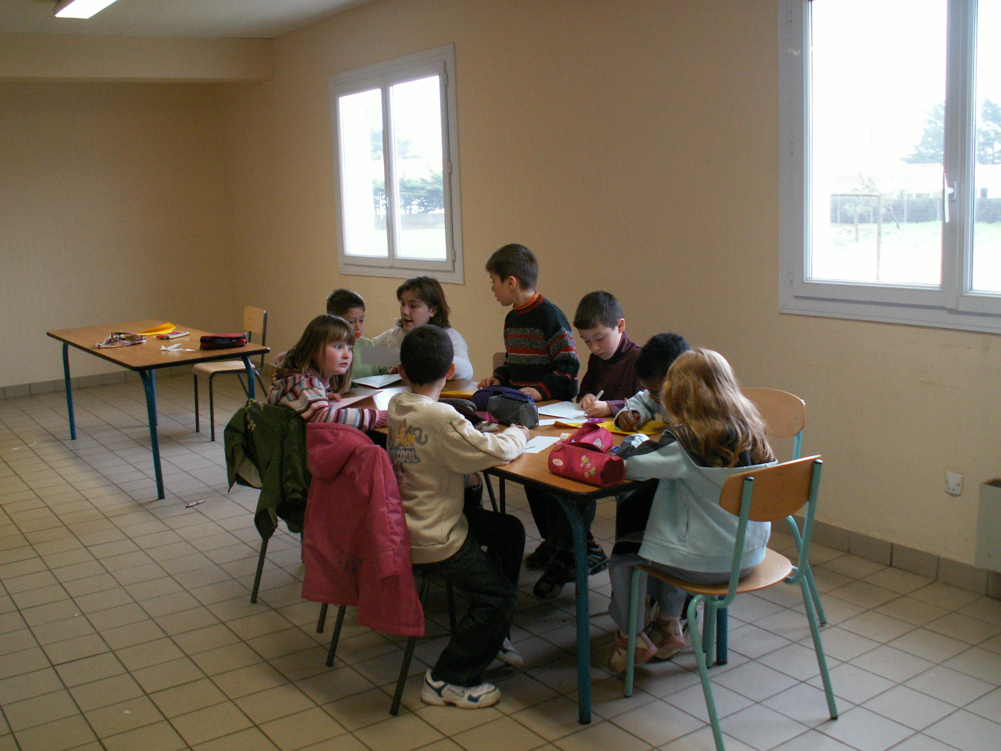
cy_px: 376
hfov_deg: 52.6
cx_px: 500
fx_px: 1012
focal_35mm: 35
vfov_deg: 40.7
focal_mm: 5.86
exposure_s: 1/40
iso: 125
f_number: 2.8
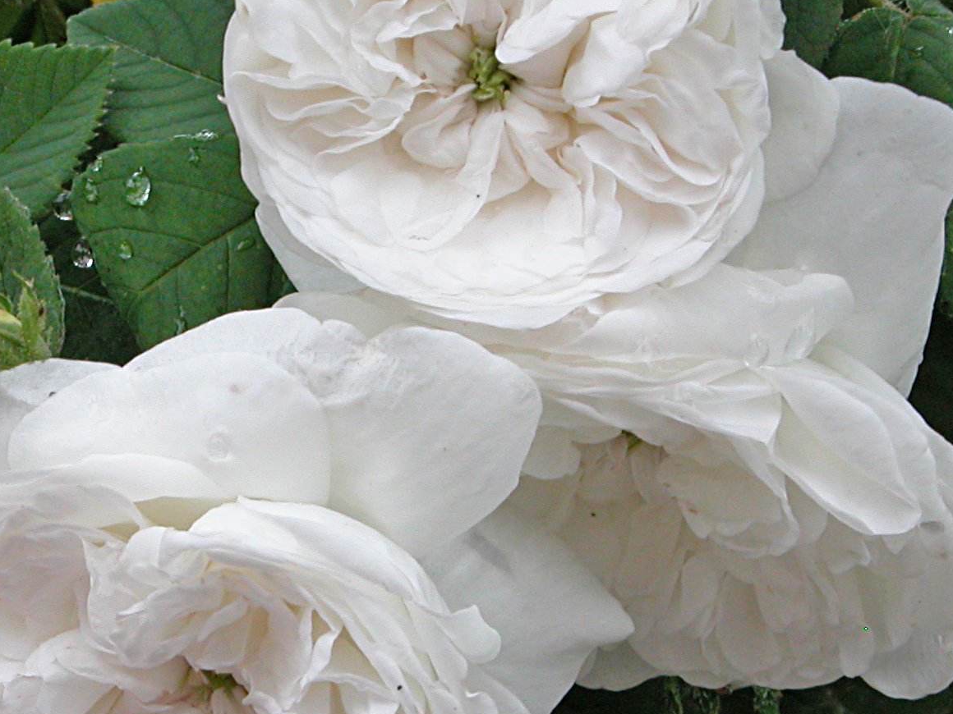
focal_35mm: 234
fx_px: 6442
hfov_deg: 8.4
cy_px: 510
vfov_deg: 6.3
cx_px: 116
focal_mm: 27.3
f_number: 6.6
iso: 100
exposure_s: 1/96.3
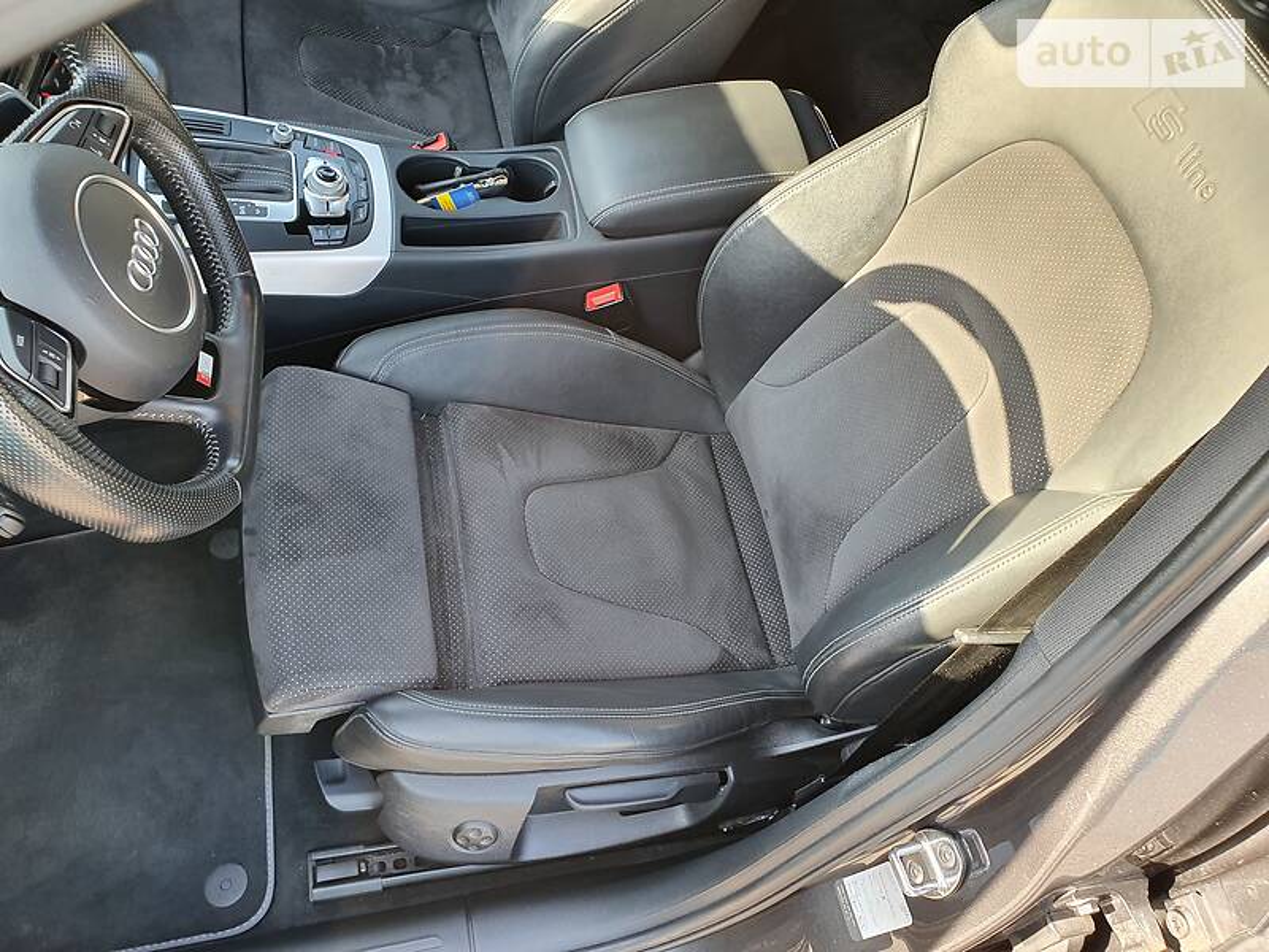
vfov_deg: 53.1
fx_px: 953
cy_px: 476
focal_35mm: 26
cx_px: 634
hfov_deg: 67.3
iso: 80
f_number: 2.4
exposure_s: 1/100
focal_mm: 4.3
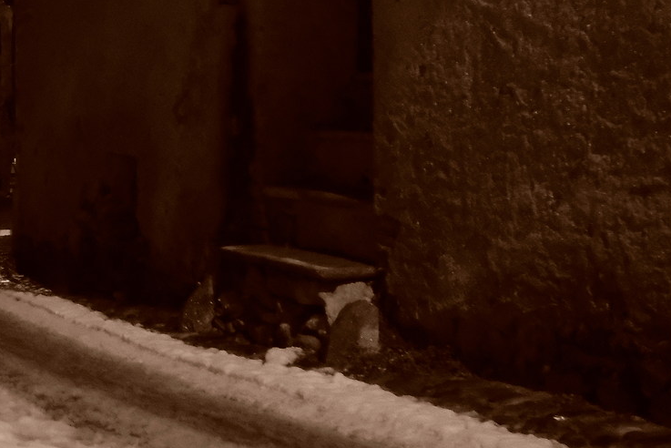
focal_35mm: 114
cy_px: 93
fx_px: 2126
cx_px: -325
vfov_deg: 12.0
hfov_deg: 16.4
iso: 3200
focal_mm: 23
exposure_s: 1/30
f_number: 2
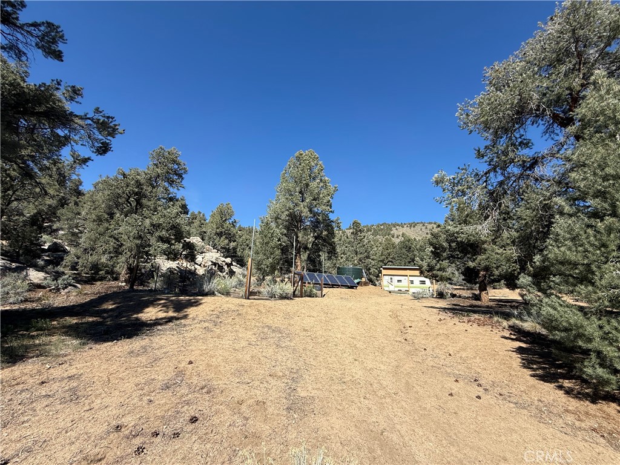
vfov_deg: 85.7
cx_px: 310
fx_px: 251
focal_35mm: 14
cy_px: 232
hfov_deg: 102.1
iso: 50
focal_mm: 2.22
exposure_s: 1/1795
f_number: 2.2
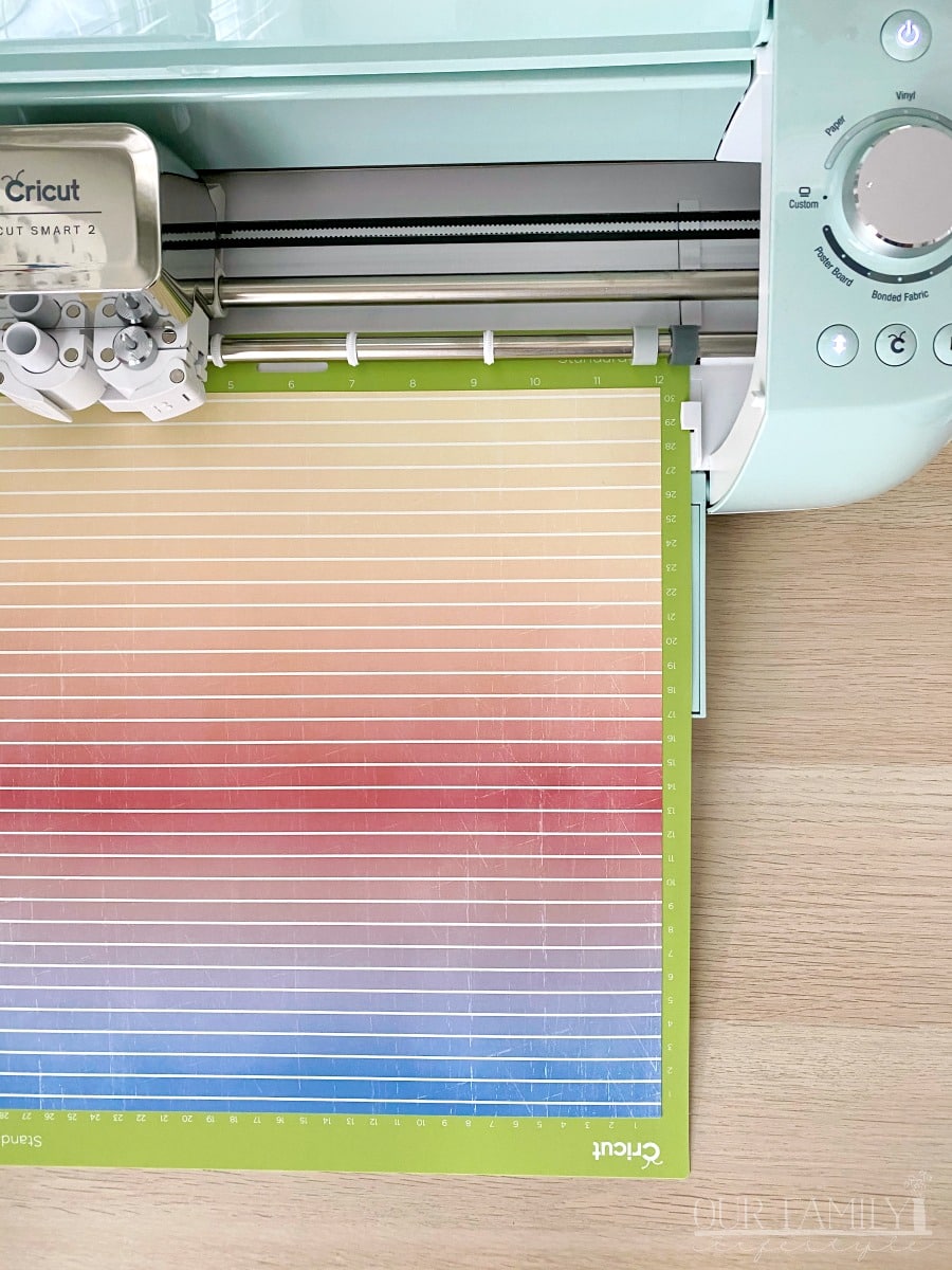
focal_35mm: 26
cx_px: 476
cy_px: 635
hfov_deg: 53.1
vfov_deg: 67.3
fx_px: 953
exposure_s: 1/60
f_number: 1.8
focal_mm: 4.25
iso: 200
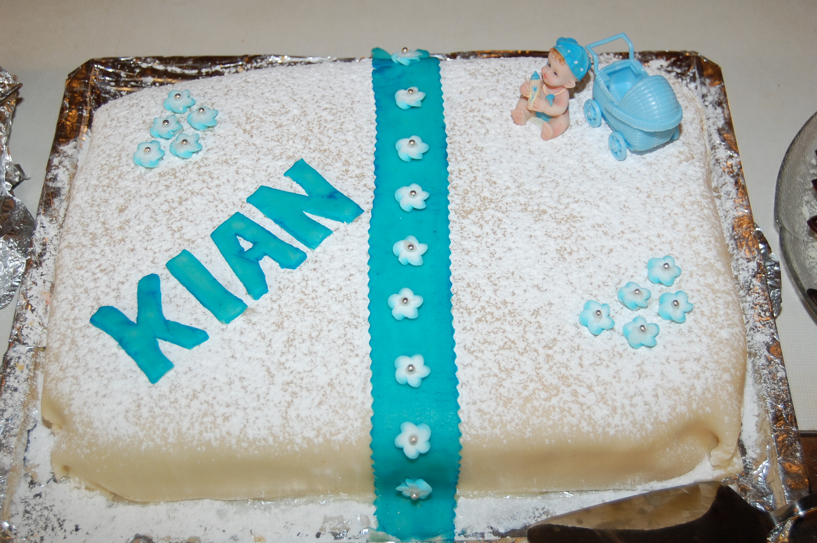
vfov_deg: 25.7
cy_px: 272
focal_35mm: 52
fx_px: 1190
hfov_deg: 37.9
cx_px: 408
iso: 220
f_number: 4.8
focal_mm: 35
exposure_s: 1/60
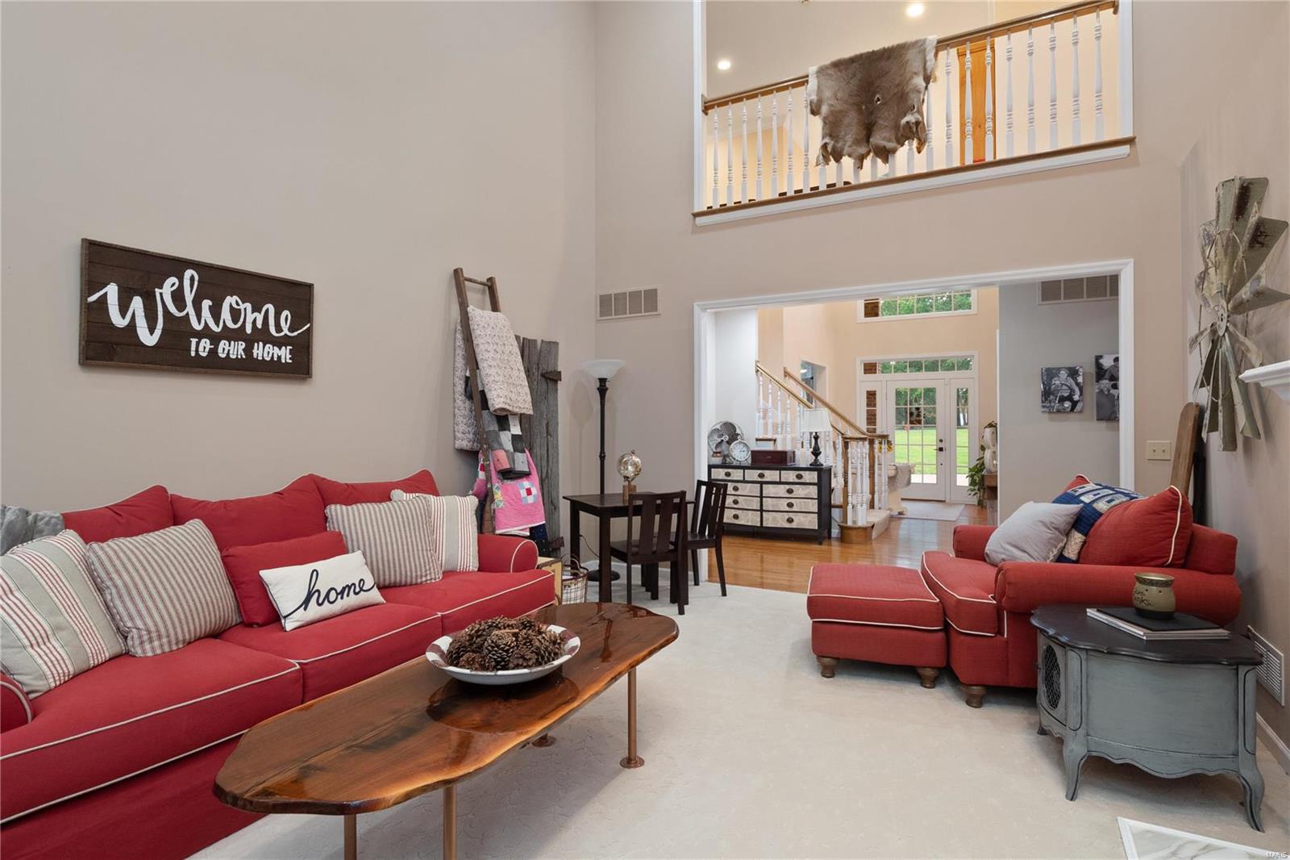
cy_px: 430
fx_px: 645
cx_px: 645
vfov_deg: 67.4
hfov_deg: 90.0
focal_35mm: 18
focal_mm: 9
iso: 400
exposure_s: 1/2.5
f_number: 5.6
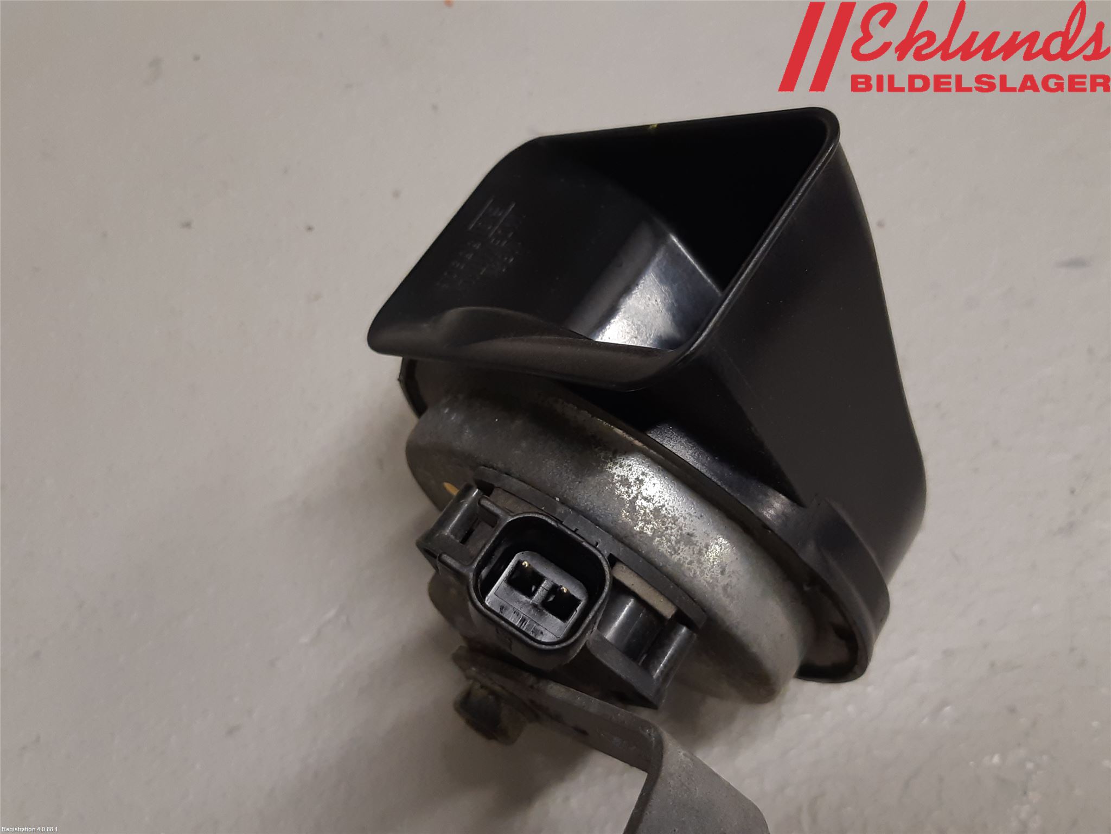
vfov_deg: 53.1
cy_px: 417
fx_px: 834
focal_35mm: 26
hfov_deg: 67.3
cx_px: 556
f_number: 1.7
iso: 125
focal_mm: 3.93
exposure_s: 1/50
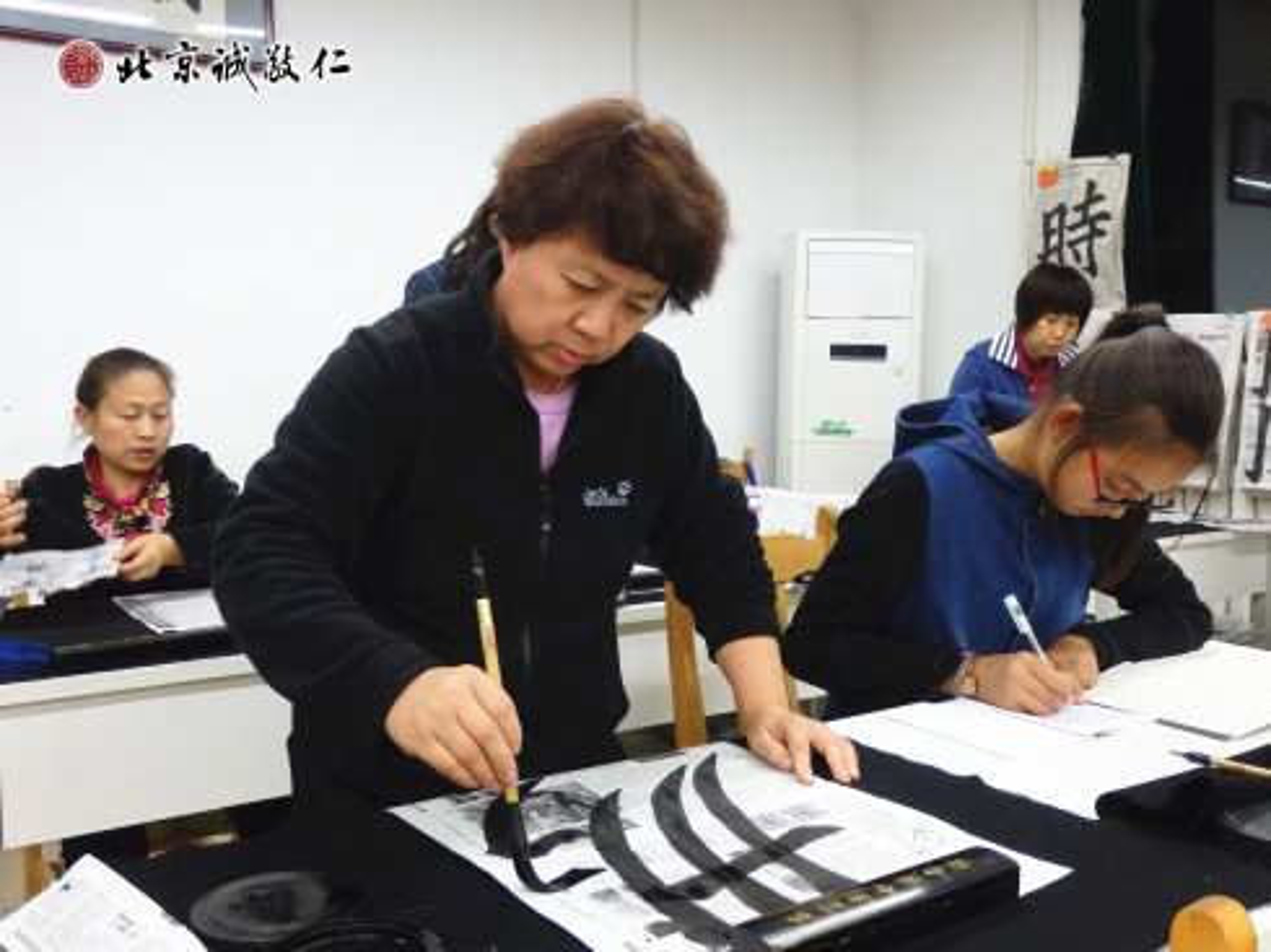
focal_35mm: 33
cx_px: 636
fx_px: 1211
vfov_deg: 42.9
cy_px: 476
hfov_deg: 55.4
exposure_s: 1/60
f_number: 3.4
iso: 800
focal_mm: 6
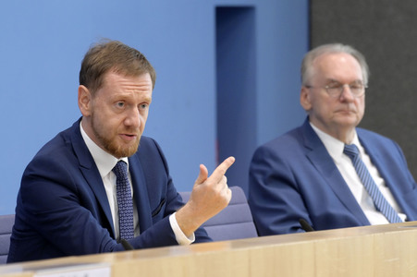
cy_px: 138
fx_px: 3125
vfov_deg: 5.1
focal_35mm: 270
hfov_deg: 7.6
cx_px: 208
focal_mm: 270
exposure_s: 1/500
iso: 5000
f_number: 5.6
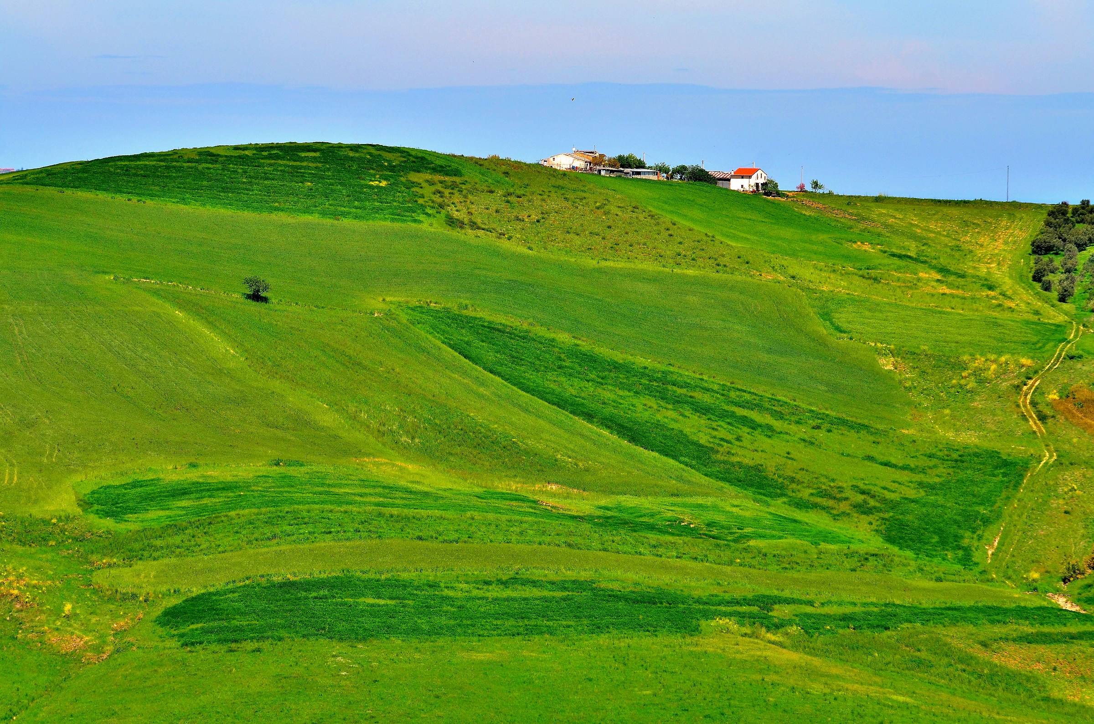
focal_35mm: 195
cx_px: 547
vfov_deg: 7.0
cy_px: 362
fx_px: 5913
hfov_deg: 10.6
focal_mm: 130
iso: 160
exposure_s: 1/640
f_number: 6.3
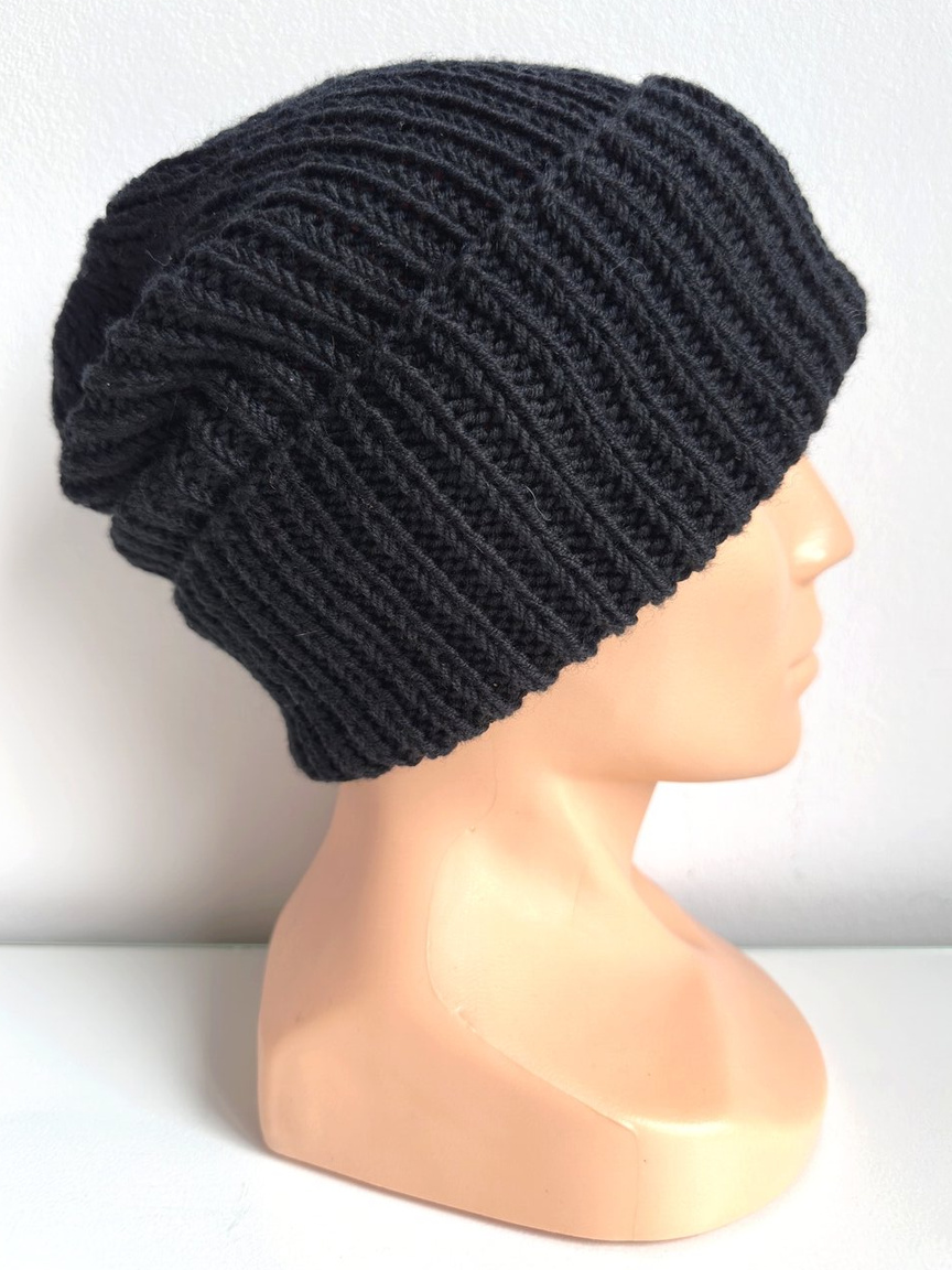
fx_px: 917
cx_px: 475
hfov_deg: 54.9
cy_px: 631
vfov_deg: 69.4
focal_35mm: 25
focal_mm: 6.86
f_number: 1.78
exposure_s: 1/83
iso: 125
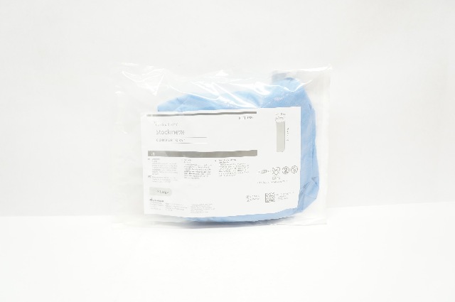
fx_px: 341
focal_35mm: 27
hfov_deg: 67.4
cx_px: 228
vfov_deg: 47.8
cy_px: 151
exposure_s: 1/60
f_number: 6.3
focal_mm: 18
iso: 800
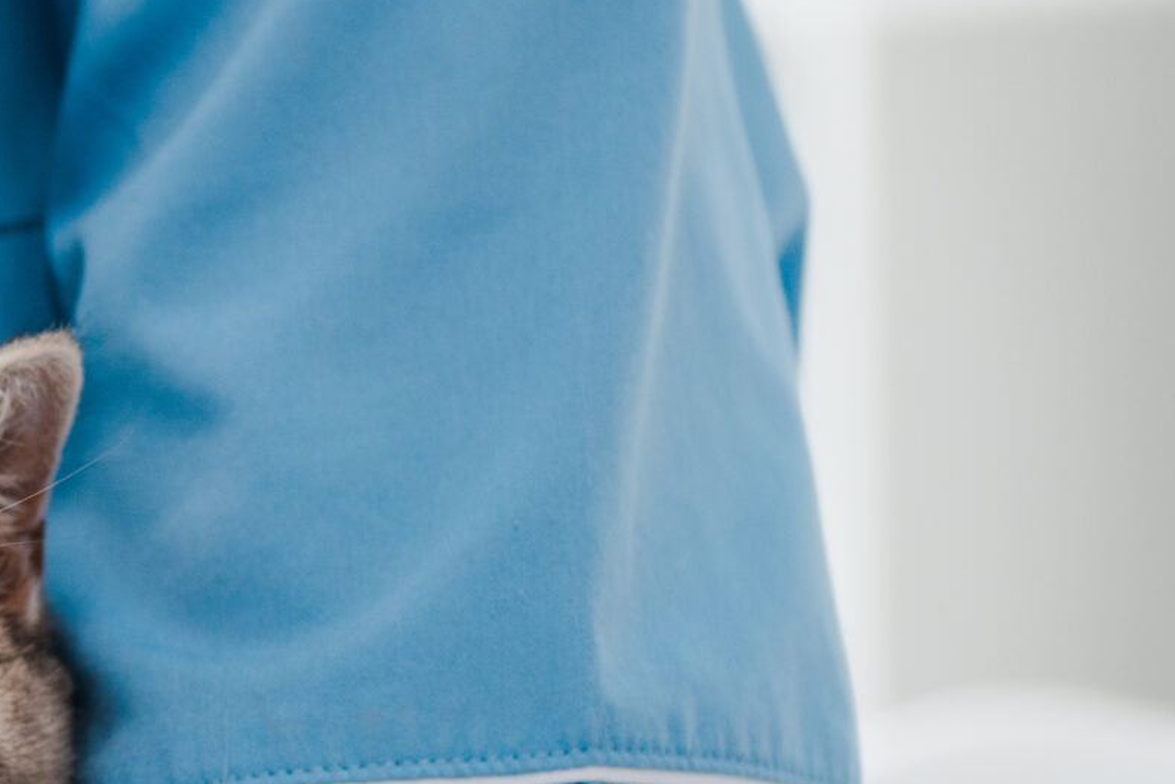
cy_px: 395
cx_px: -674
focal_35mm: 339
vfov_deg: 4.1
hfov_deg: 6.0
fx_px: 11066
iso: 250
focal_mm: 105
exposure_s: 1/200
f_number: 3.5
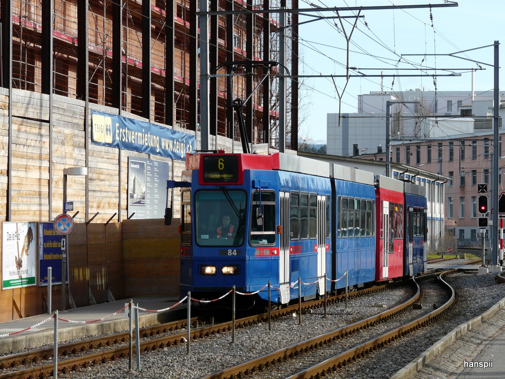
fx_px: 2101
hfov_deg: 13.7
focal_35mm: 144
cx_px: 252
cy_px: 190
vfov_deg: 10.3
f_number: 5.6
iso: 100
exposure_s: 1/250
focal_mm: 23.7
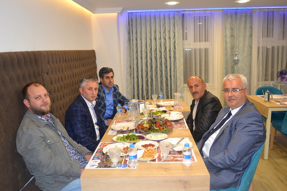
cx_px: 144
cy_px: 96
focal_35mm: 30
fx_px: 239
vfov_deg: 43.6
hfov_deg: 61.9
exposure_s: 1/60
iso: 800
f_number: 3.5
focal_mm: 20
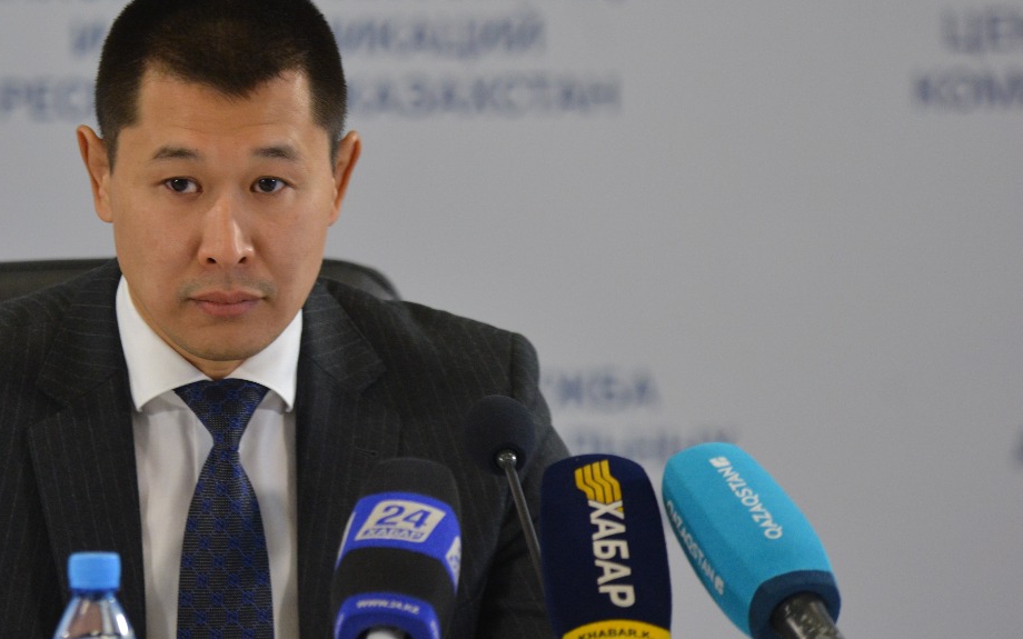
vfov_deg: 4.0
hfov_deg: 6.3
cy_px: 313
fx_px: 9256
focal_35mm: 332
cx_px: 163
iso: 1600
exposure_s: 1/160
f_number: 3.5
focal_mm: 185
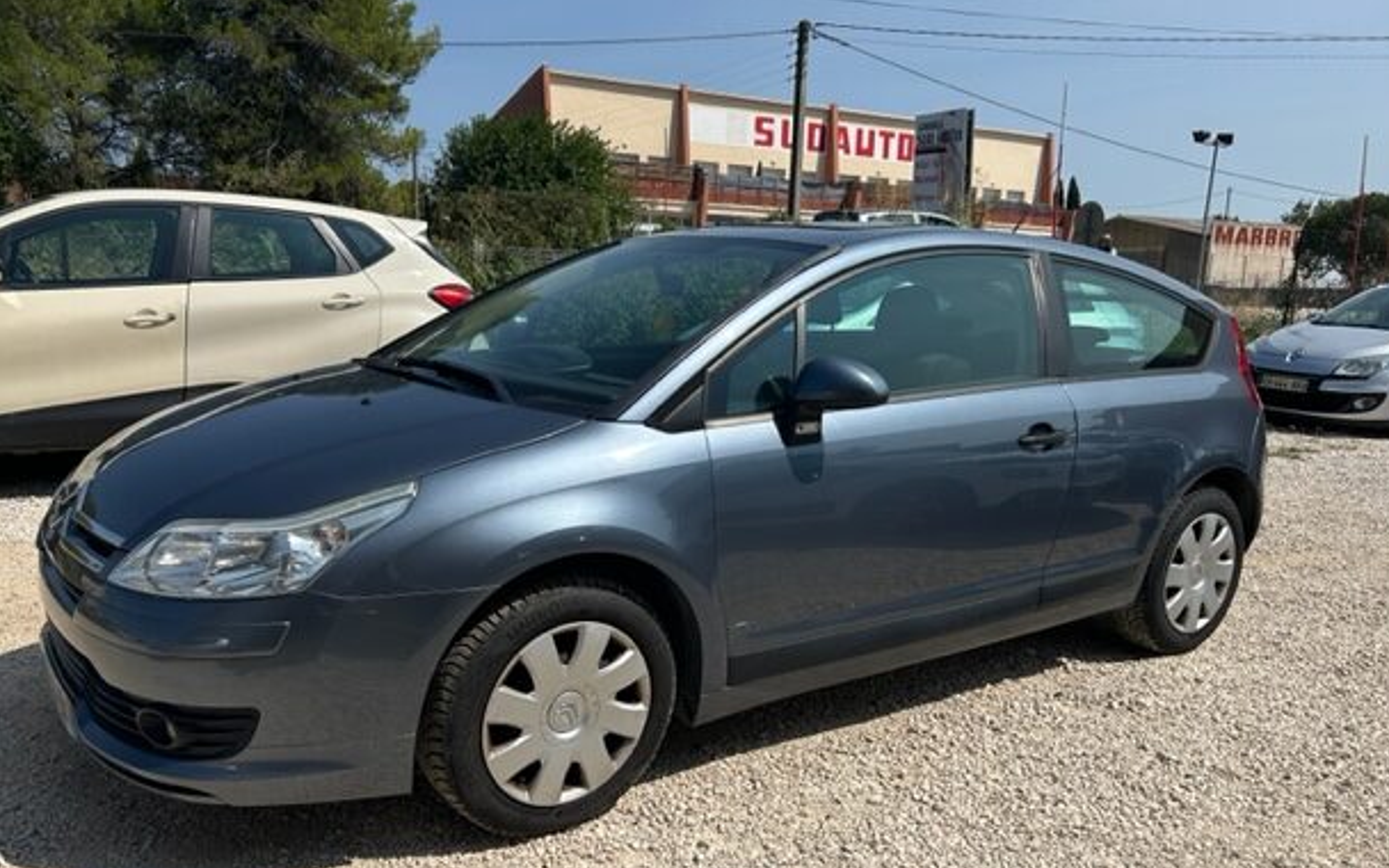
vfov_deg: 42.9
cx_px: 690
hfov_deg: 64.6
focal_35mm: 29
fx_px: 1098
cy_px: 530
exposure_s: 1/6579
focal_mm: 5.7
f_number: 1.5
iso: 50
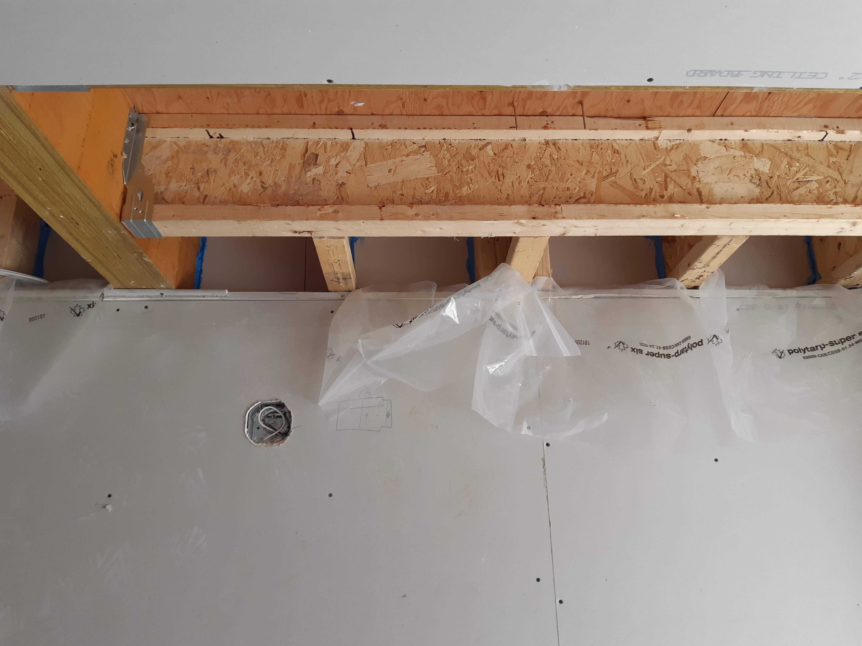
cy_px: 323
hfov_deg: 67.3
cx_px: 431
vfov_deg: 53.1
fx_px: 647
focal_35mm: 26
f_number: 1.7
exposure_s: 1/60
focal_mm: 3.93
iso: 64
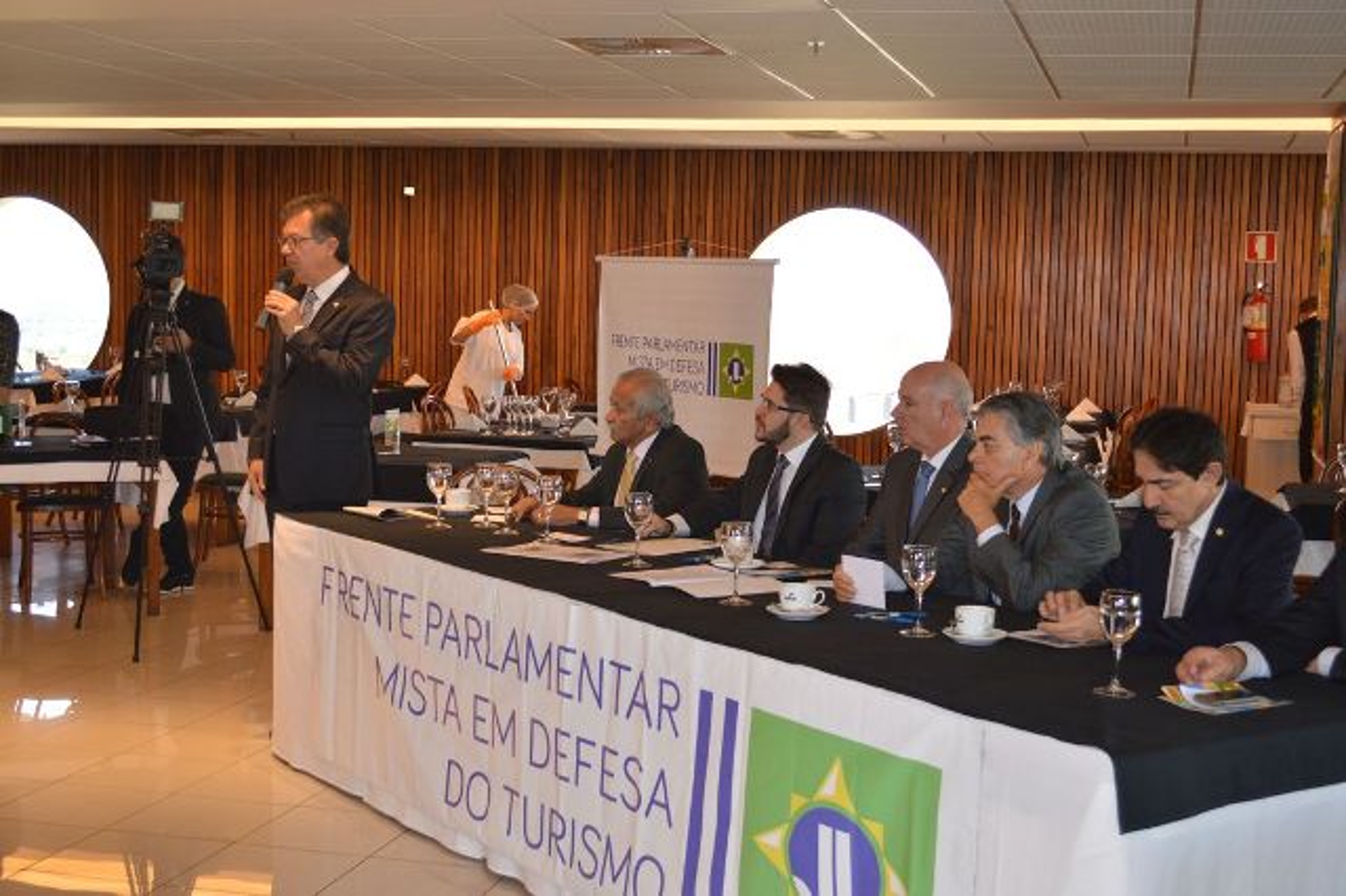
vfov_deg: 26.5
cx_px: 673
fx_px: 1906
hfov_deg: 38.9
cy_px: 448
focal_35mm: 51
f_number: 5
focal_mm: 34
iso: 560
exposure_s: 1/60
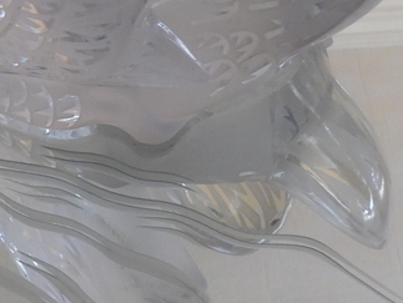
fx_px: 2168
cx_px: 316
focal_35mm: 186
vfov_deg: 7.8
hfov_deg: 10.6
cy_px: -153
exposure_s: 1/30
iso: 220
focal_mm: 8.4
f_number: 3.2
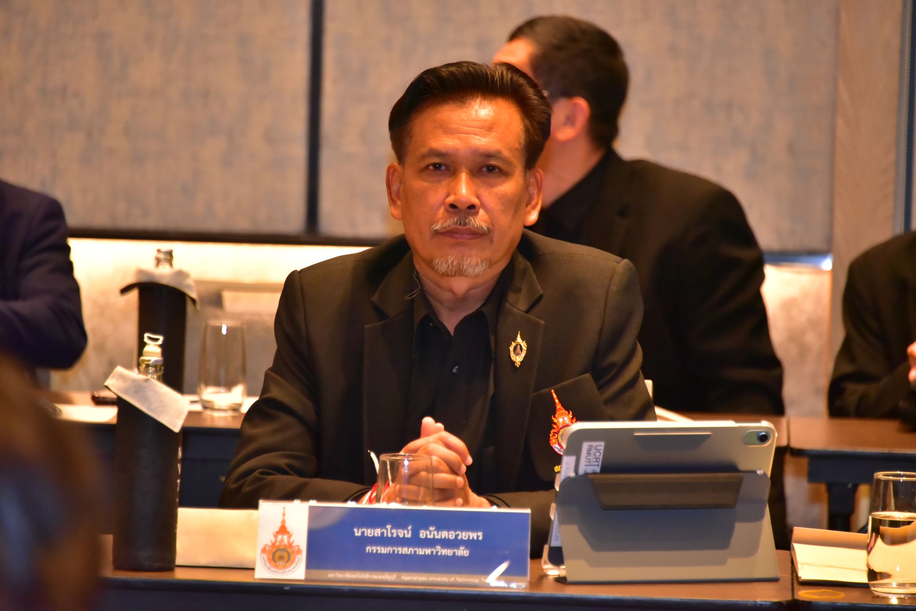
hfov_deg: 8.2
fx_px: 6363
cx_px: 458
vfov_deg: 5.5
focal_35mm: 250
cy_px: 306
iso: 10000
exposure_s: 1/200
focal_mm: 250
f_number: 5.6
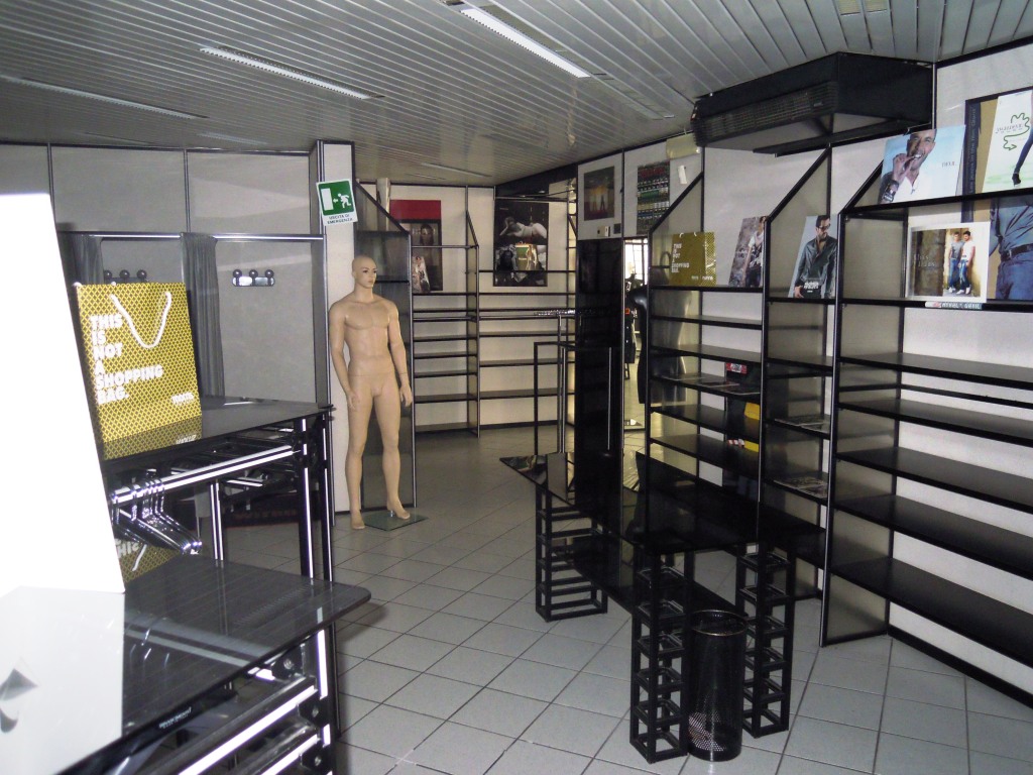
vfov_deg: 49.7
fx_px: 836
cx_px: 516
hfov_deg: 63.4
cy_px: 388
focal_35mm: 28
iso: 450
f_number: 2.7
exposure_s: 1/25
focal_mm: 5
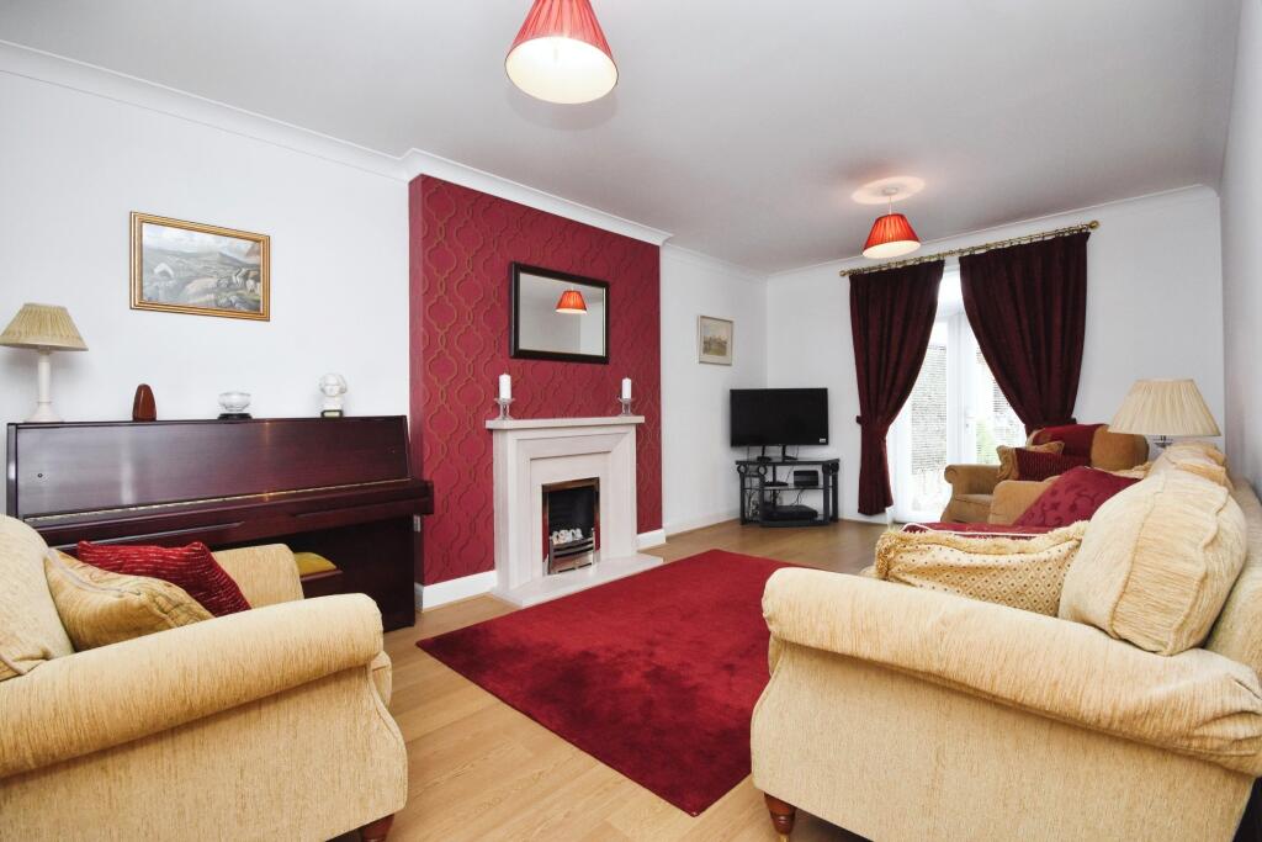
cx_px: 631
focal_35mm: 15
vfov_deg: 77.3
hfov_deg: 100.4
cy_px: 421
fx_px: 526
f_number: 8
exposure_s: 1/30
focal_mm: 10
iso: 1250
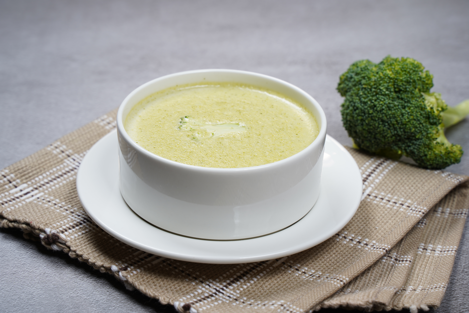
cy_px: 156
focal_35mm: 75
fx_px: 977
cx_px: 234
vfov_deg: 18.2
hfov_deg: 27.0
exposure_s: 1/100
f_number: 8
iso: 125
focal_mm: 75
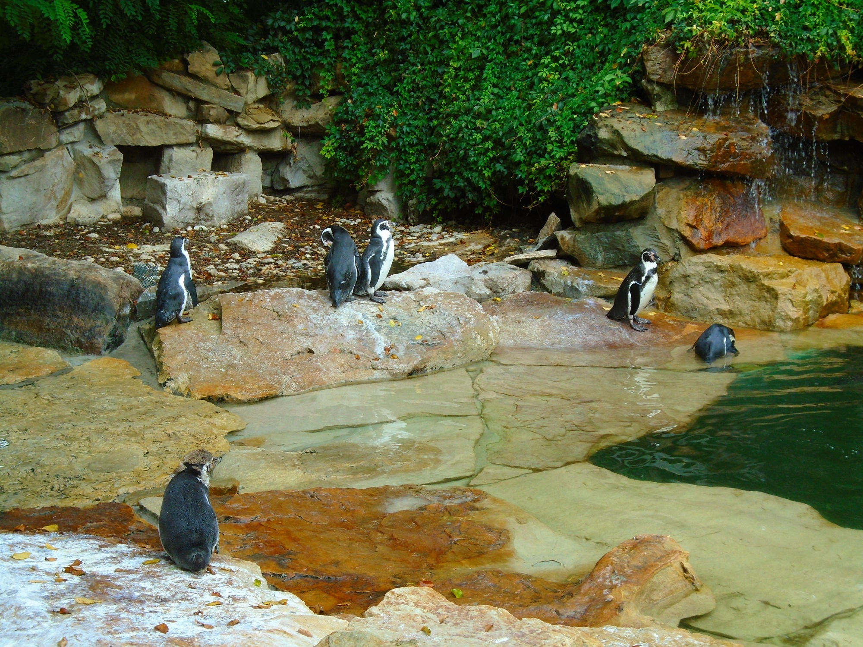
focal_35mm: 58
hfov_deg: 33.2
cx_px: 432
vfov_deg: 25.2
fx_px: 1446
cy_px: 324
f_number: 4.9
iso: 100
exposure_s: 1/125
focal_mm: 10.2
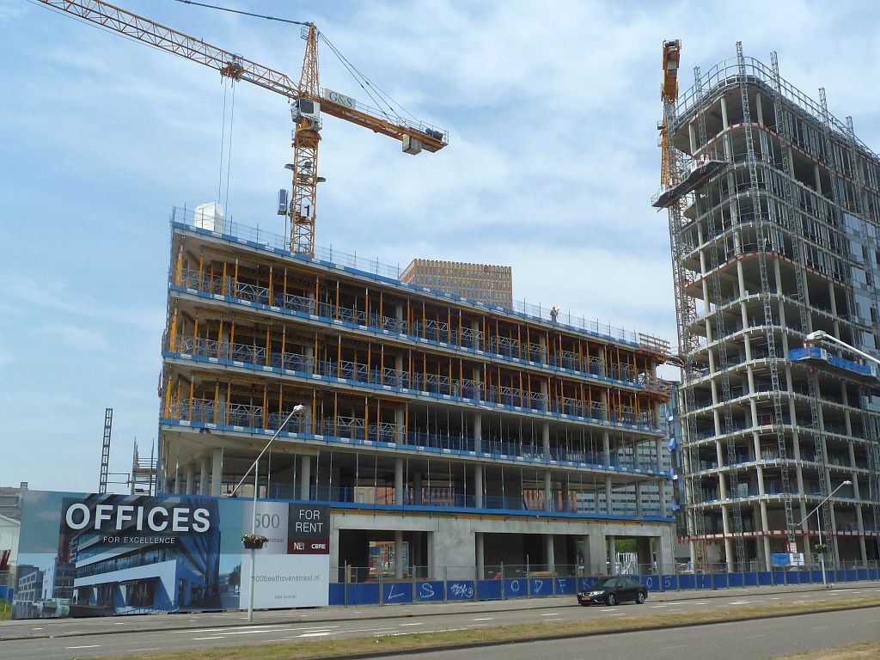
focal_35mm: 35
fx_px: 890
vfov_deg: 40.7
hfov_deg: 52.6
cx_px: 440
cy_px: 330
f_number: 5
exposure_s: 1/500
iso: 80
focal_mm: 5.7
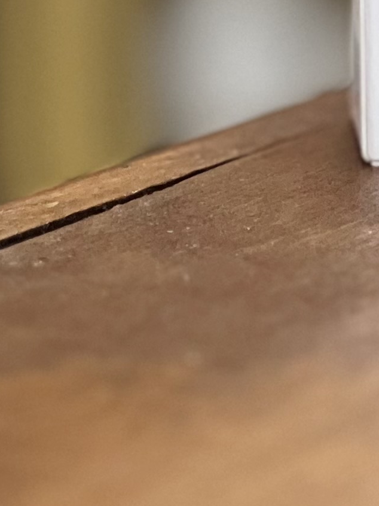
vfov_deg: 5.3
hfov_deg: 4.0
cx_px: 585
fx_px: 5360
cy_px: -369
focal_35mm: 367
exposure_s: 1/33
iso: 400
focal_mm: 9
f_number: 2.8
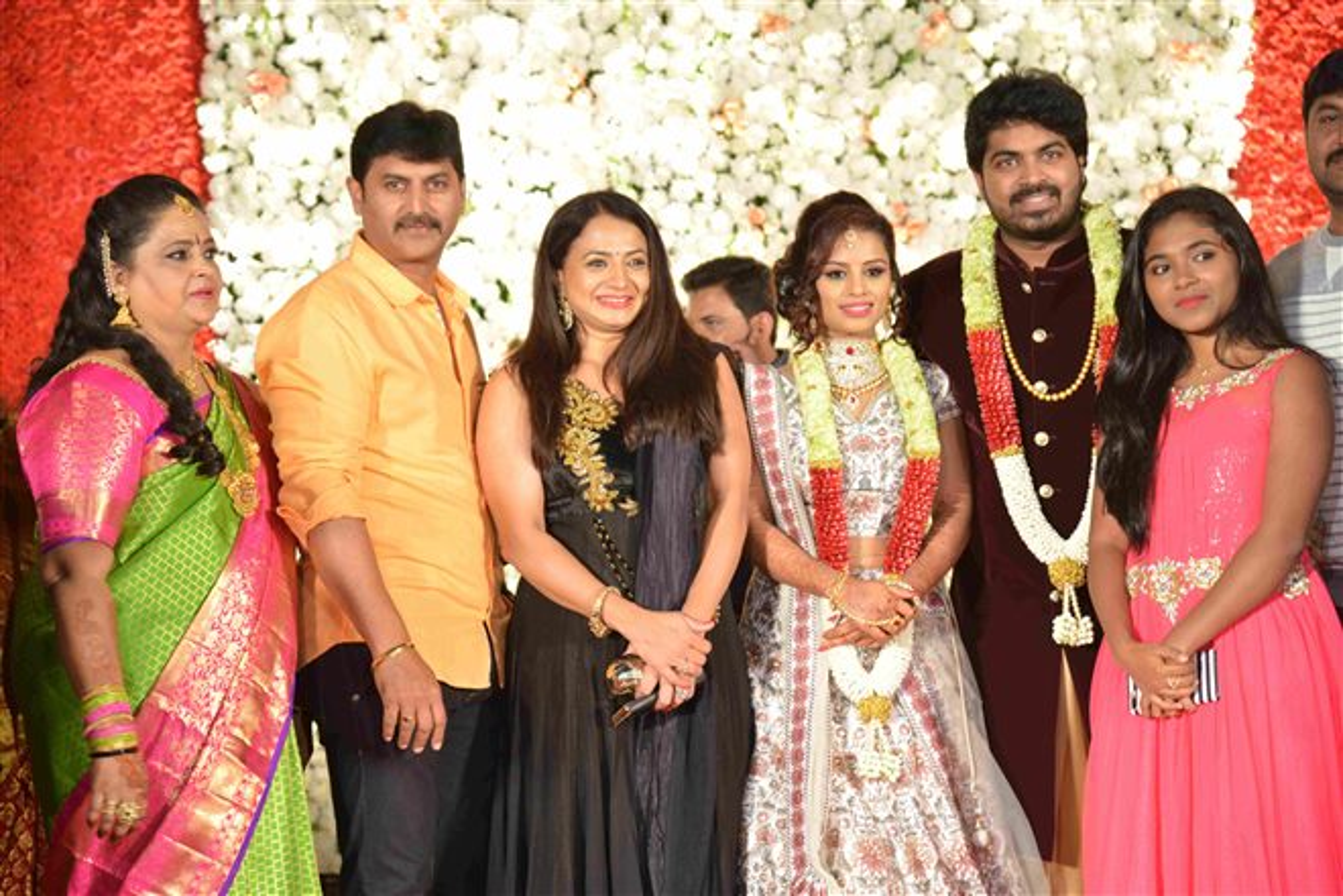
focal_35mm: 85
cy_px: 448
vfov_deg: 16.1
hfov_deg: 23.9
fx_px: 3171
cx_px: 672
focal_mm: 85
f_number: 5.6
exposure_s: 1/60
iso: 640
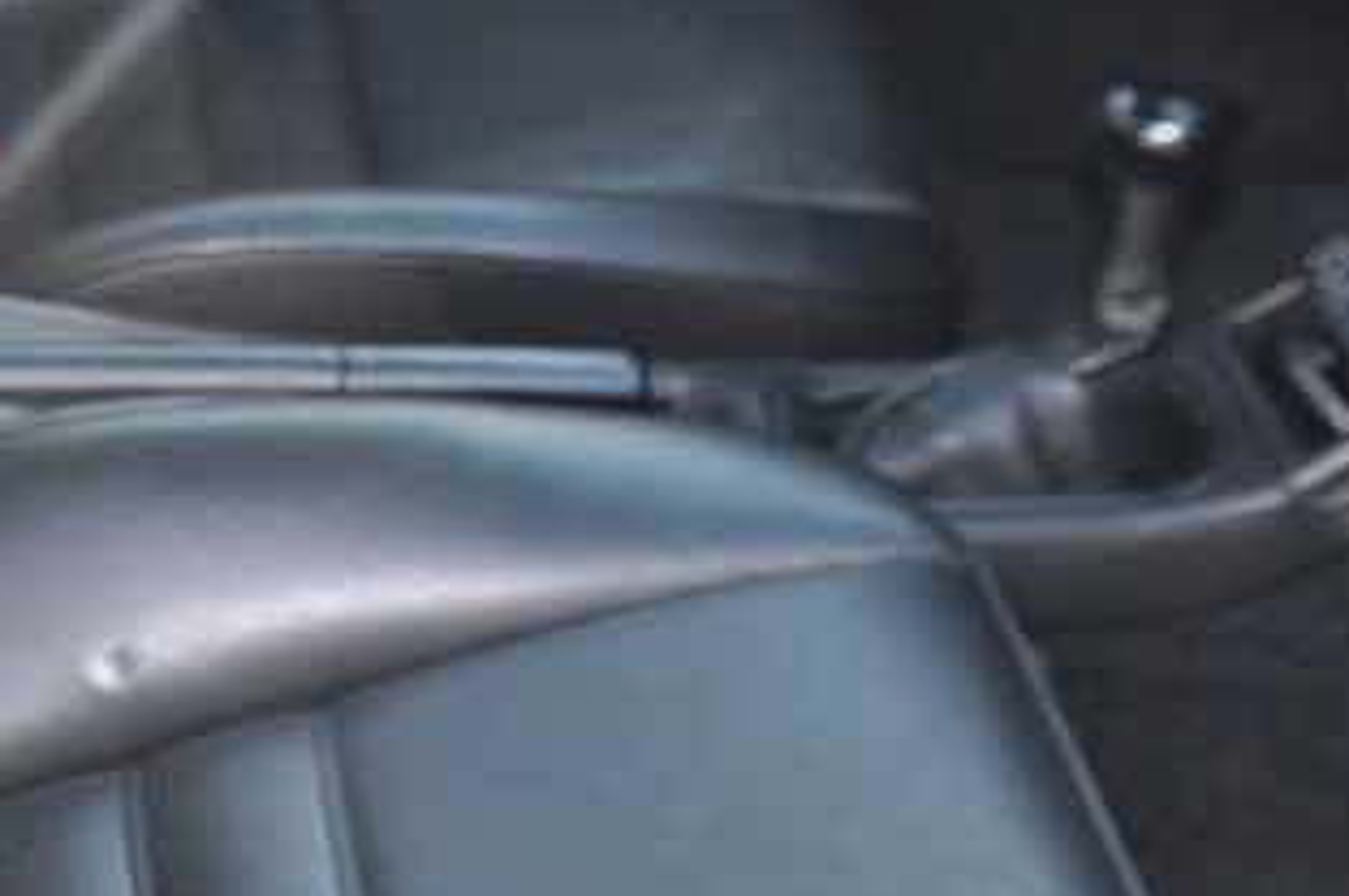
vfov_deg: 11.9
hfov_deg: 17.5
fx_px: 4305
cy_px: 513
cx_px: 52
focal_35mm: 115
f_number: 3.8
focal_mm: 24
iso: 400
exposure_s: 1/200
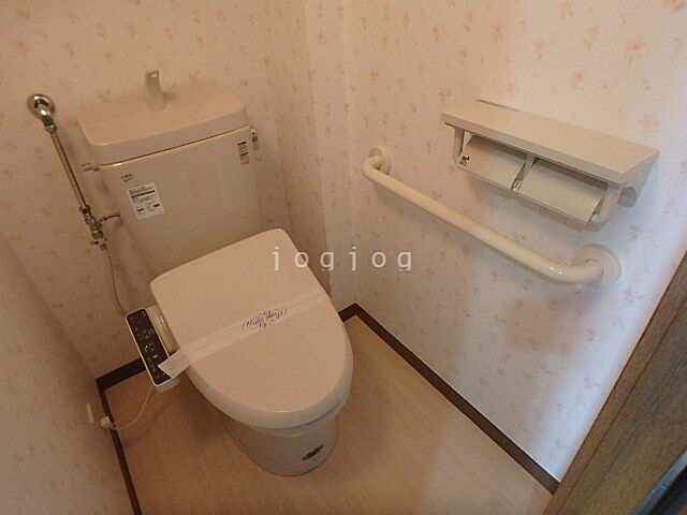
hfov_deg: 79.0
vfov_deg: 63.4
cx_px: 344
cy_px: 258
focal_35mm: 21
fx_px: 417
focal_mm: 3.7
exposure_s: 1/30
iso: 500
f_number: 3.5
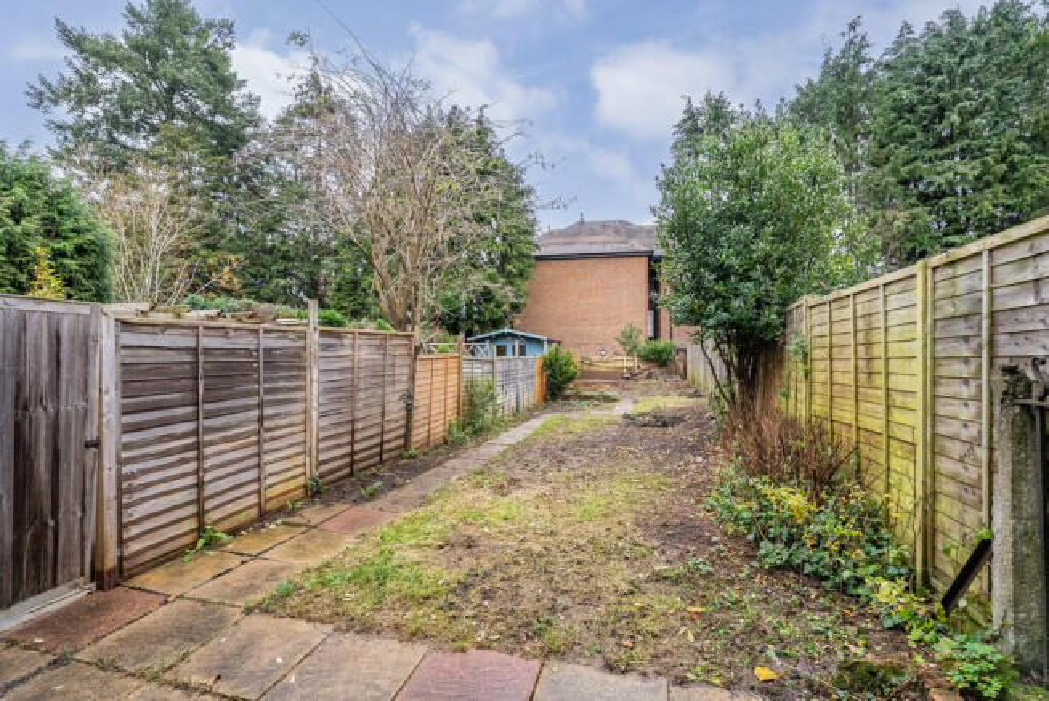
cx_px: 524
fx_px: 467
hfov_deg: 96.7
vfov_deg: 73.8
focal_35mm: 16
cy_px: 350
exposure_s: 1/250
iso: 2000
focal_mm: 16
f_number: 7.1
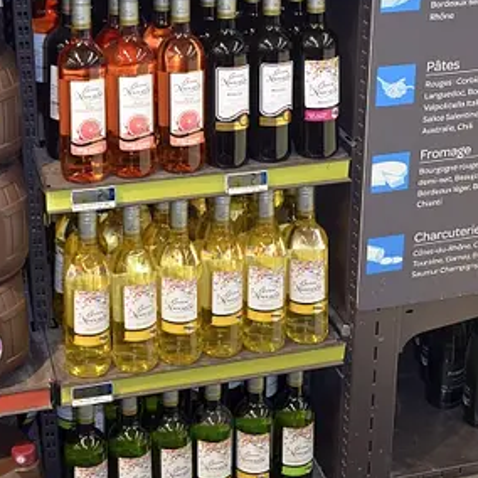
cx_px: 221
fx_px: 1109
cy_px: 98
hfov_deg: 24.3
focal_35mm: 71
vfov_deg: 24.0
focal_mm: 34
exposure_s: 1/60
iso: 800
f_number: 4.2
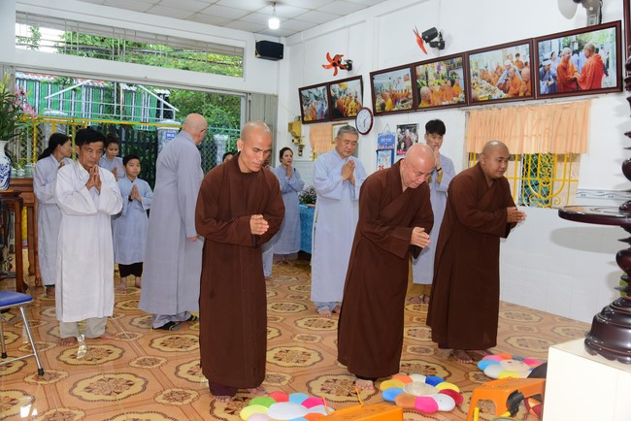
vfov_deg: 42.4
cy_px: 210
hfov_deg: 60.3
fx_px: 544
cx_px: 316
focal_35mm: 31
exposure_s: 1/40
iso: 400
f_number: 5
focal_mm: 31
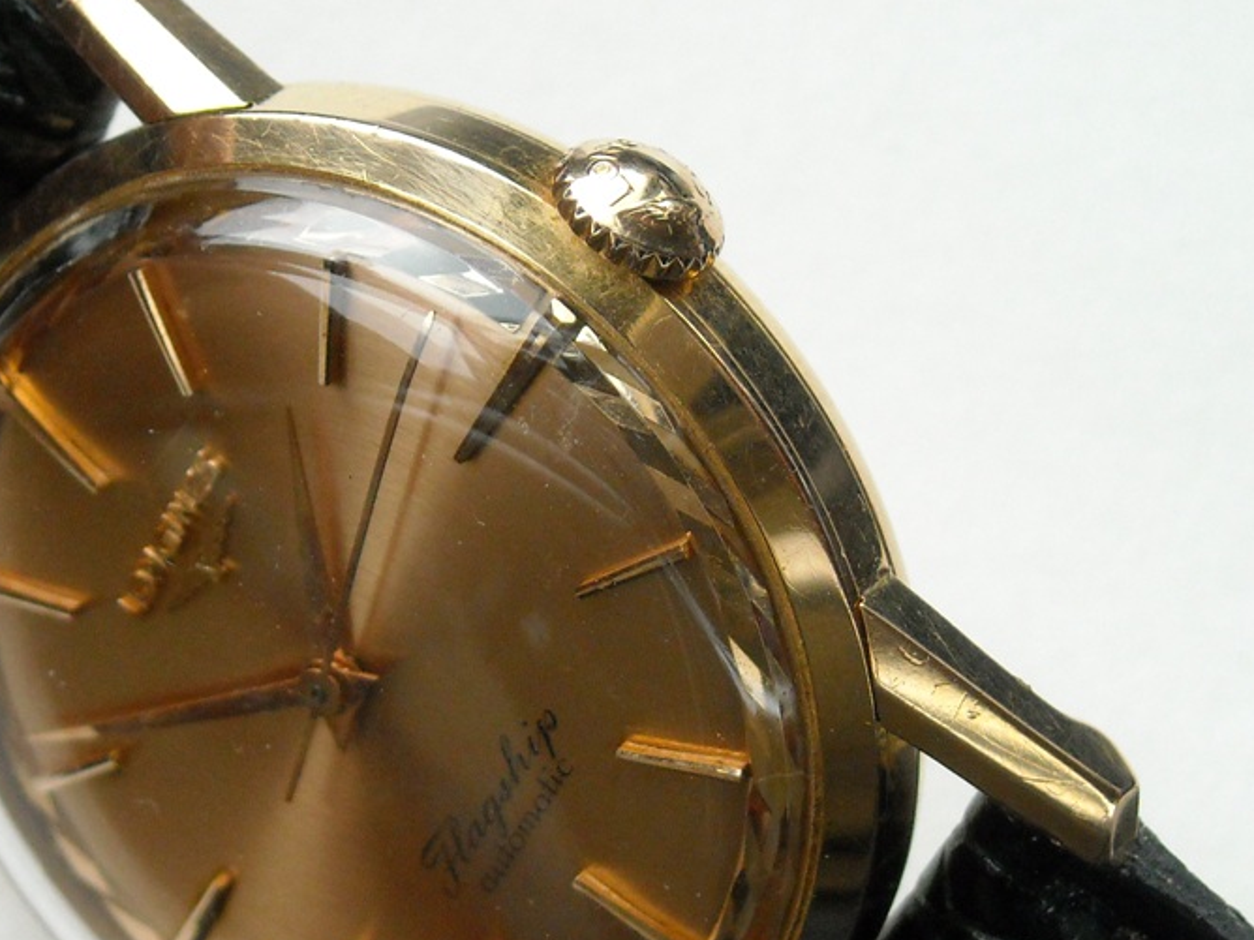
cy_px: 630
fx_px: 5832
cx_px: 332
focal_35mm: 161
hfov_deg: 12.2
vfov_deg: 9.2
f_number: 4.7
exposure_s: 1/67
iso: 400
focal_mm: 17.1
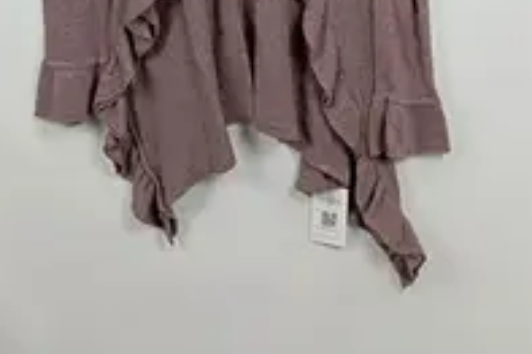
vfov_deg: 20.3
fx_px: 871
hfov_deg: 33.9
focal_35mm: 59
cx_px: 243
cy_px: -151
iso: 82
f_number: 1.8
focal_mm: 4.22
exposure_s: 1/100
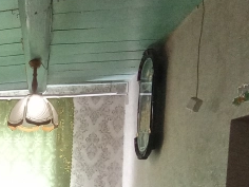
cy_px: 202
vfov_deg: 29.3
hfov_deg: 36.5
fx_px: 324
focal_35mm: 45
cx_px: -16
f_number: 2.2
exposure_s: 1/33.3
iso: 426
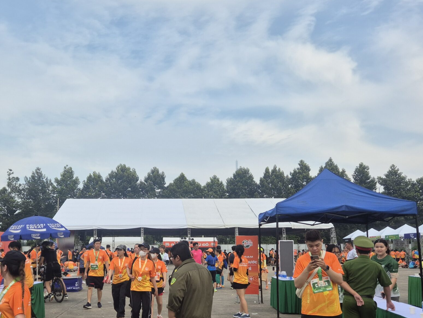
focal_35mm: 38
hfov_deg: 48.4
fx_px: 464
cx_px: 153
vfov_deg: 37.4
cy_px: 205
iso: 25
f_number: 1.8
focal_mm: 5.4
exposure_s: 1/1100
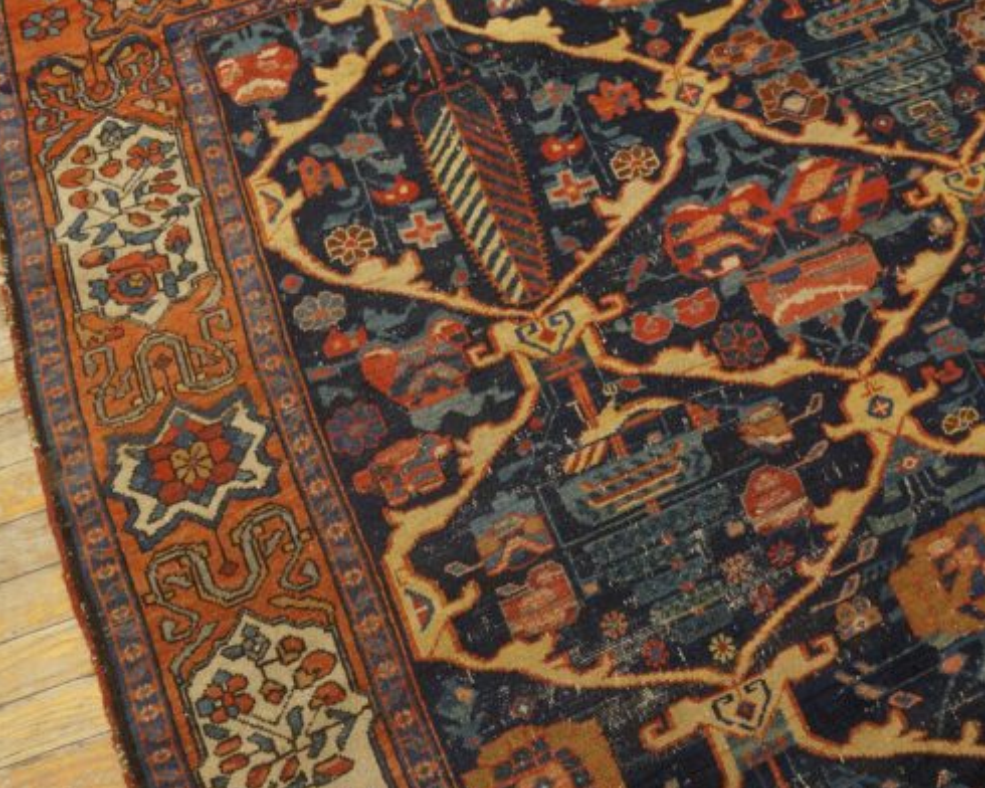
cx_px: 535
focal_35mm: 31
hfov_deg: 57.1
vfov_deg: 47.1
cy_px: 399
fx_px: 904
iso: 1600
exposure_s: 1/60
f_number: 4
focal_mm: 18
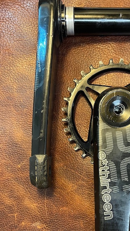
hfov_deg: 30.0
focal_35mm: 39
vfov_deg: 51.0
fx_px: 239
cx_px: 95
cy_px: 147
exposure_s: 1/40
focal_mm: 5.1
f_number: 1.6
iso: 400
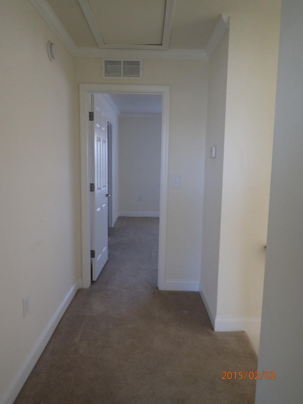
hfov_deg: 54.9
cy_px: 202
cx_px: 152
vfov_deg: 69.4
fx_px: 292
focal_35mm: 25
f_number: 2
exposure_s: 1/60
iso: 125
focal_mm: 4.5
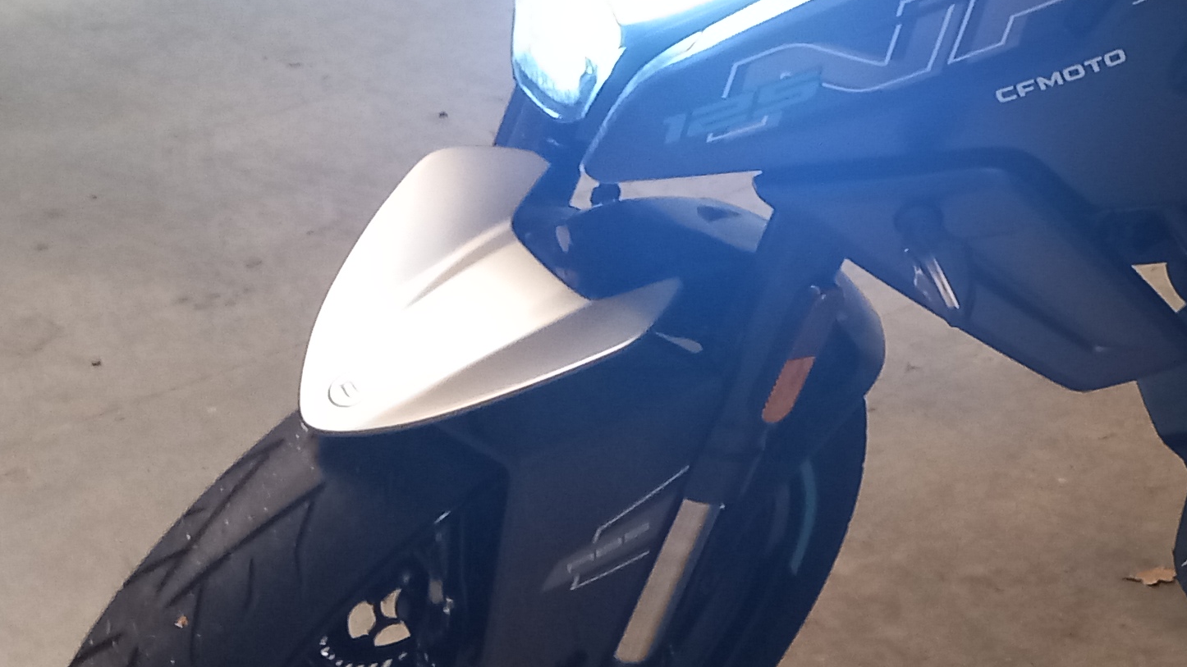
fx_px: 2612
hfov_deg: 23.3
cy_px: -27
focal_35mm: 83
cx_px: 1445
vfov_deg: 14.3
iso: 250
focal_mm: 4
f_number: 1.8
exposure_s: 1/25
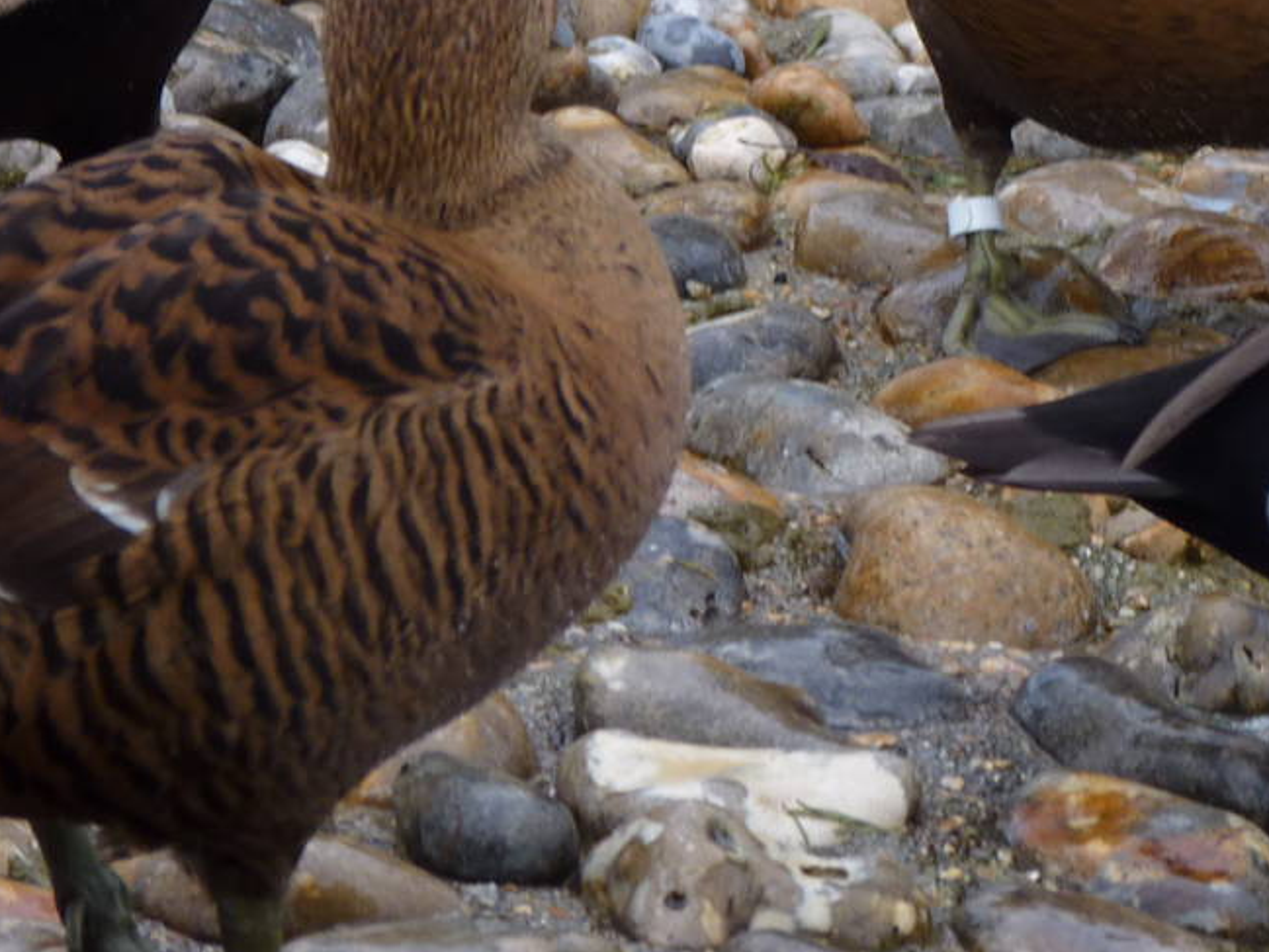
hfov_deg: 5.0
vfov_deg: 3.8
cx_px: 1339
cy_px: 109
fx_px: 14373
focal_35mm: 392
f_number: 3.7
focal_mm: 28.3
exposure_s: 1/80
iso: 80
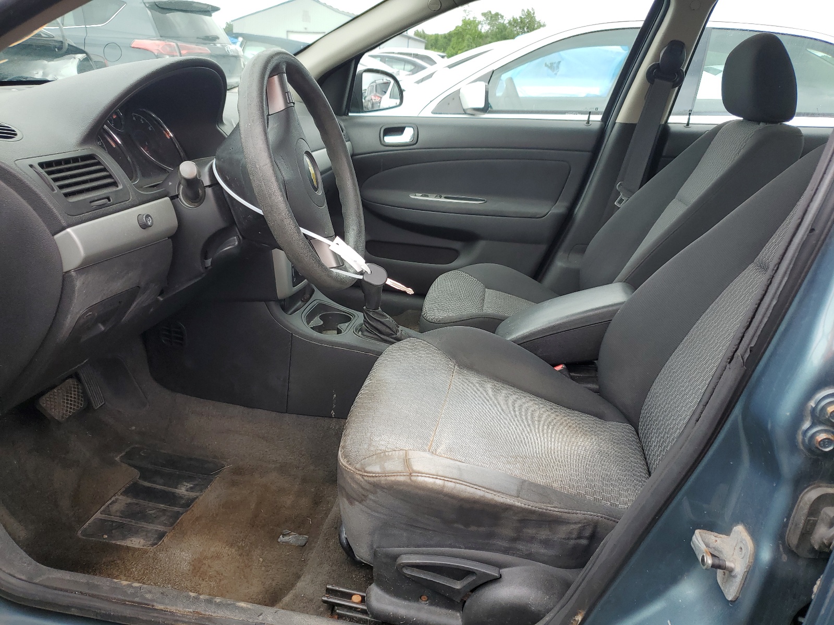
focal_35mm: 26
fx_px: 626
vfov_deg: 53.1
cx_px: 417
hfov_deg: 67.3
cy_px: 312
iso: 50
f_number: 1.5
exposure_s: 1/476
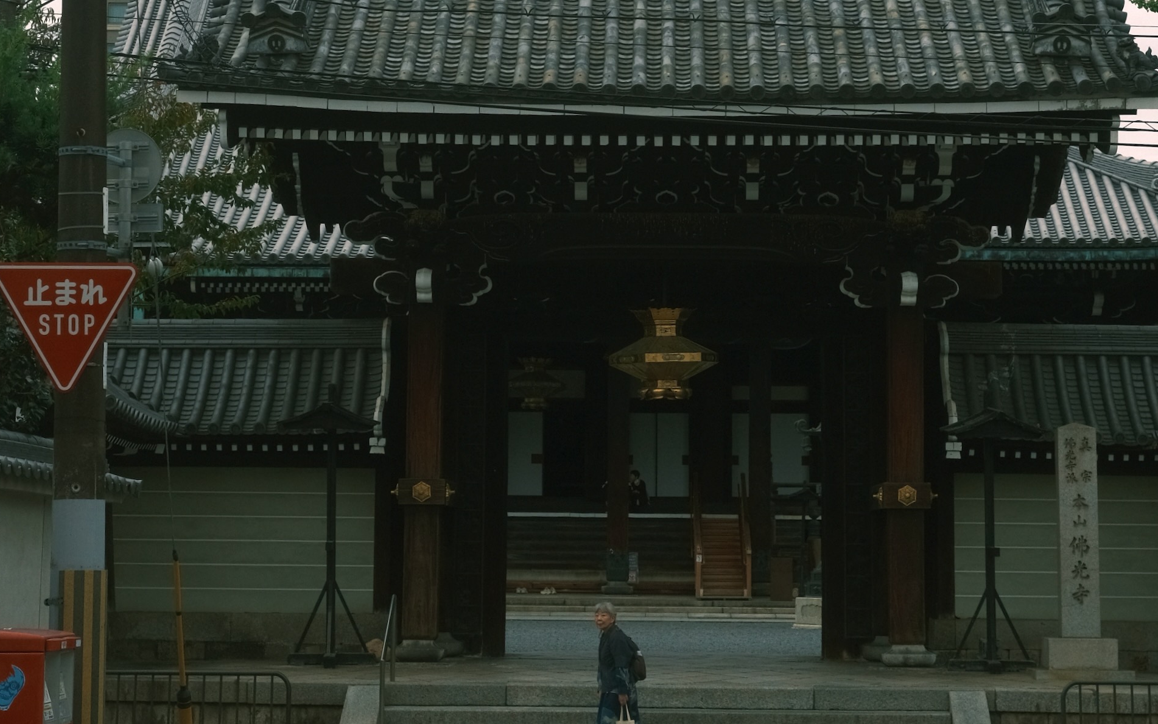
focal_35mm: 45
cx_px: 586
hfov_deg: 44.4
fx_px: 1420
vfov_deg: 28.6
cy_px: 376
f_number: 5.6
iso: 320
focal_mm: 27
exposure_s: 1/2200
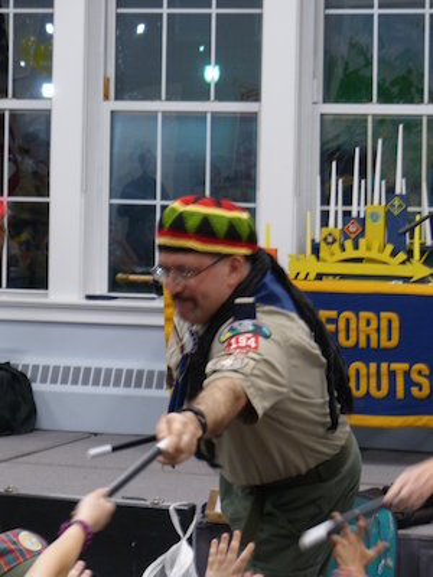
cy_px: 288
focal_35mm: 145
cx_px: 216
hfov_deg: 10.2
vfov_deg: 13.6
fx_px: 2418
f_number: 2.8
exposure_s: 1/13
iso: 400
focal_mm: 26.1
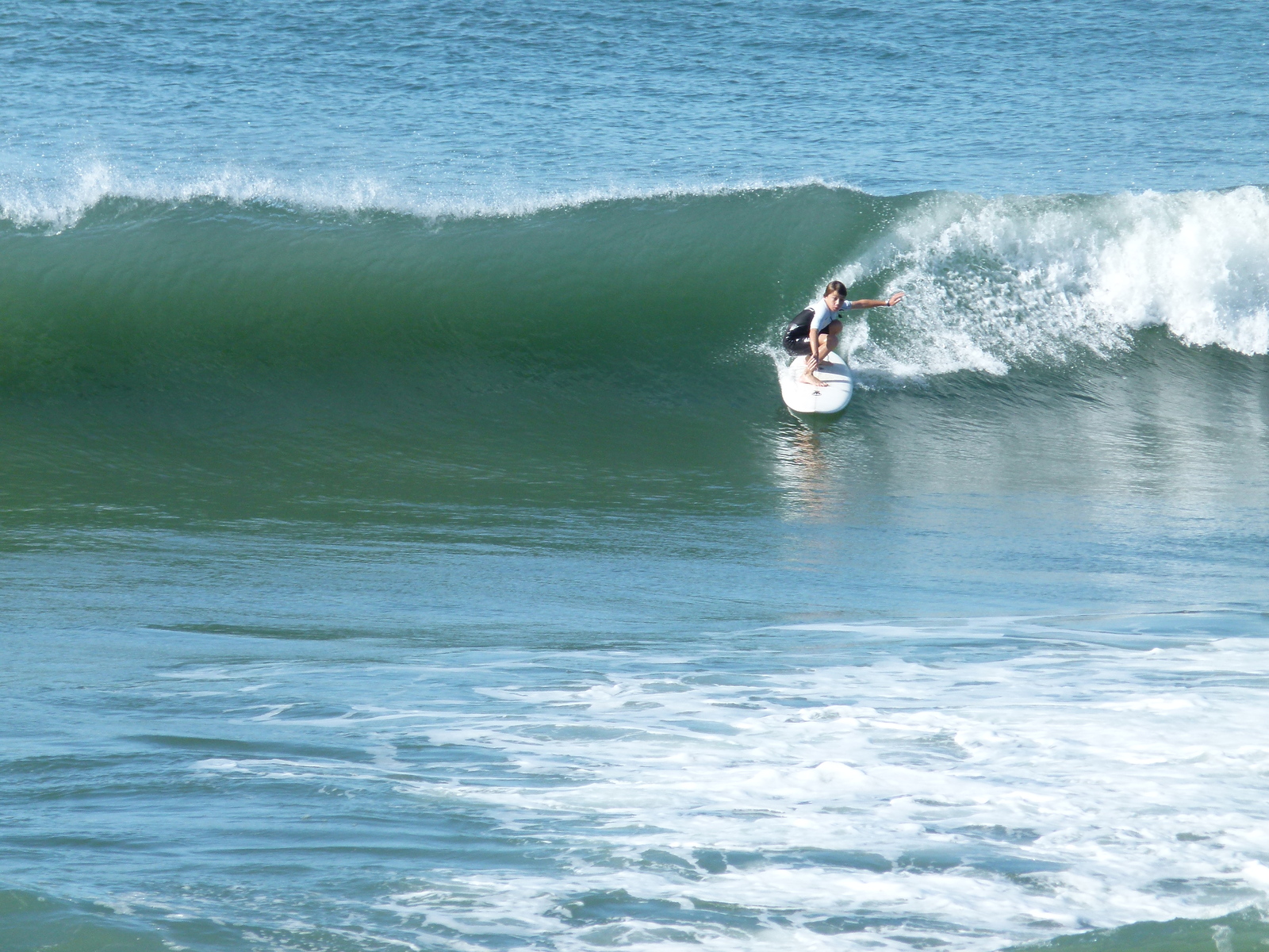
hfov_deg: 3.3
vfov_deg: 2.5
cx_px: 634
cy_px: 476
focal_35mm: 599
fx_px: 21959
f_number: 5.2
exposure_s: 1/400
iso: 100
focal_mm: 107.9
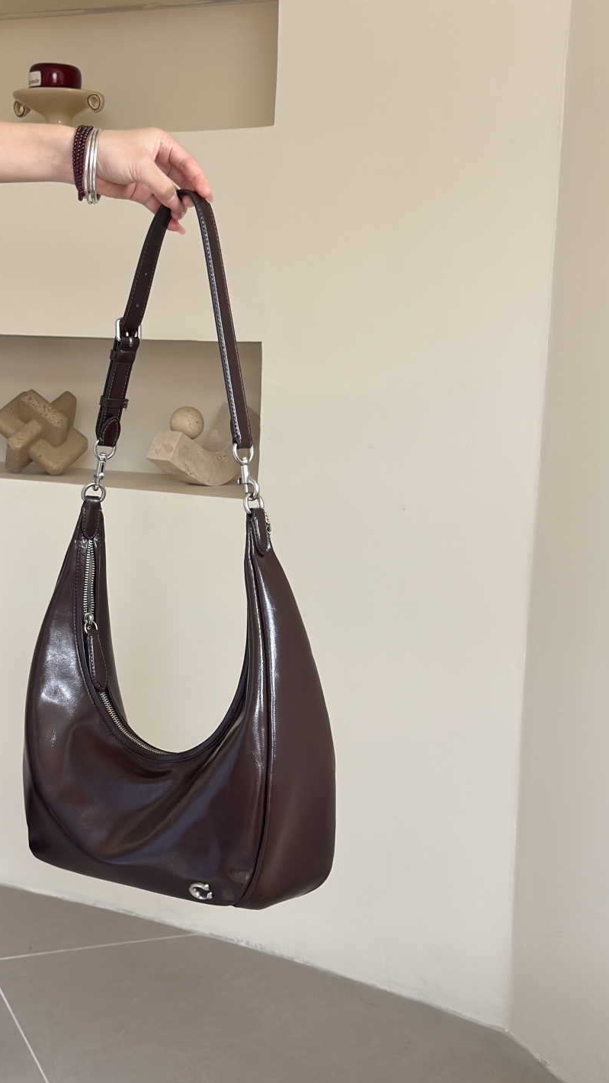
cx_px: 207
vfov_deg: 39.2
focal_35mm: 53
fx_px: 1522
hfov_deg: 22.5
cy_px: 547
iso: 200
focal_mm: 6.86
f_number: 1.78
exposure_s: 1/60
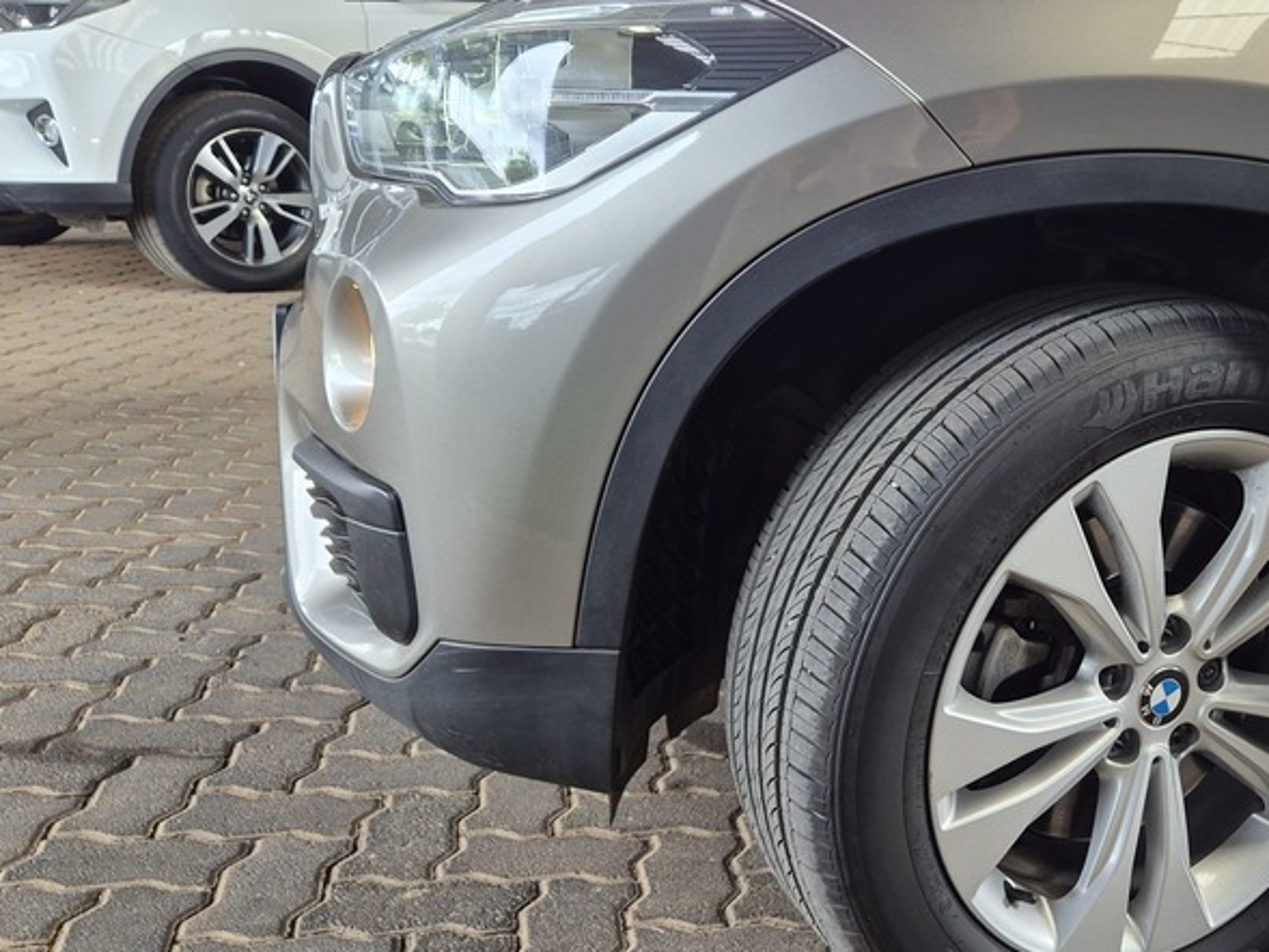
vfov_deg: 35.9
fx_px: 1467
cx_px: 1000
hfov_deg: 44.7
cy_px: 437
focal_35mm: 40
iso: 50
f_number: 1.8
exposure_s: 1/51
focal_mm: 5.4
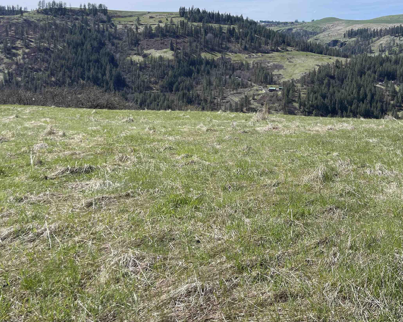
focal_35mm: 38
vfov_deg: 38.8
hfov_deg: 47.7
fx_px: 453
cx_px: 238
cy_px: 115
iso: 32
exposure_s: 1/3559
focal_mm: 5.1
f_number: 1.6
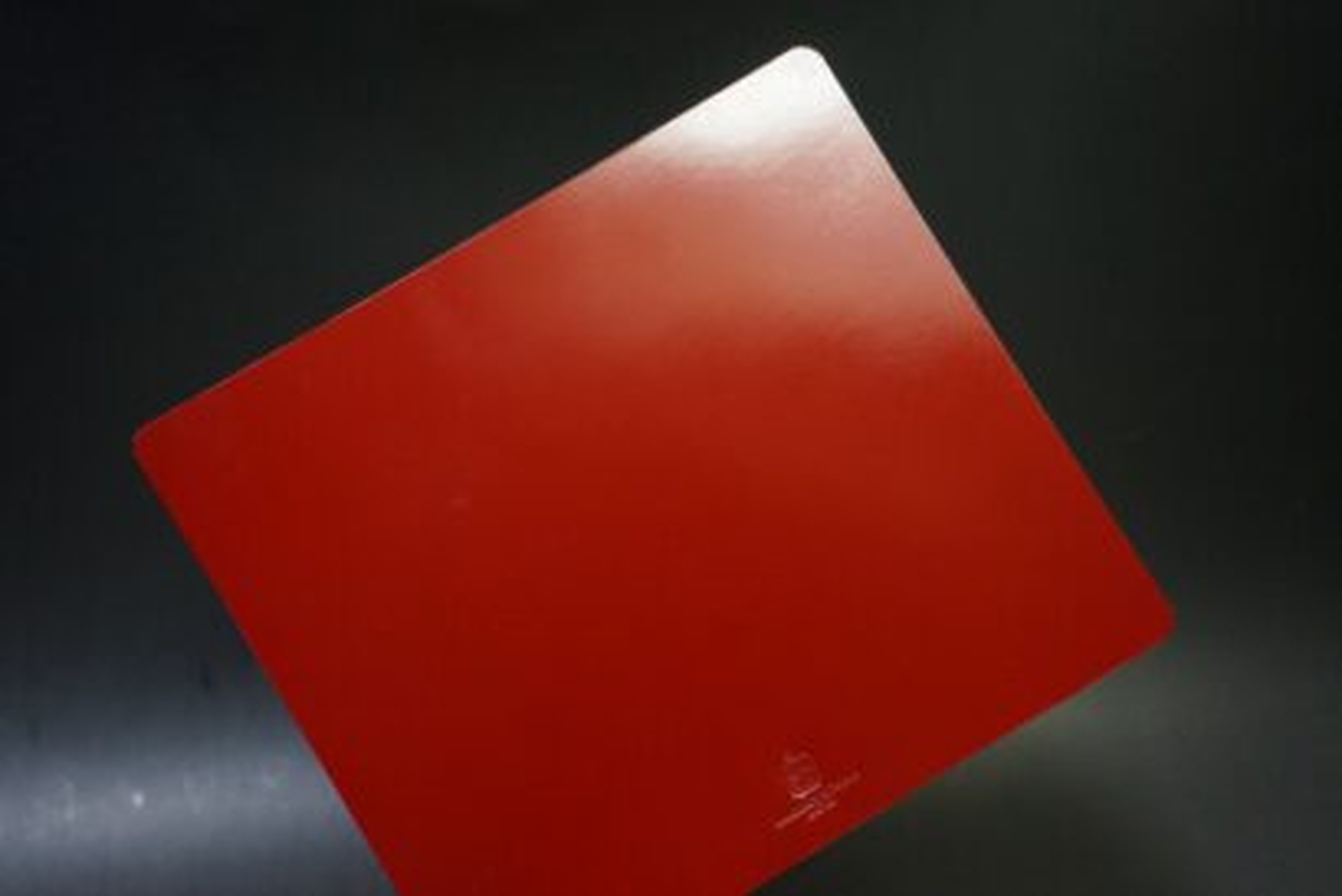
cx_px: 671
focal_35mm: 36
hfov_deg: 53.1
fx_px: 1342
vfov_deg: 36.9
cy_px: 448
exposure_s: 1/160
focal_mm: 24
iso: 2500
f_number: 4.5
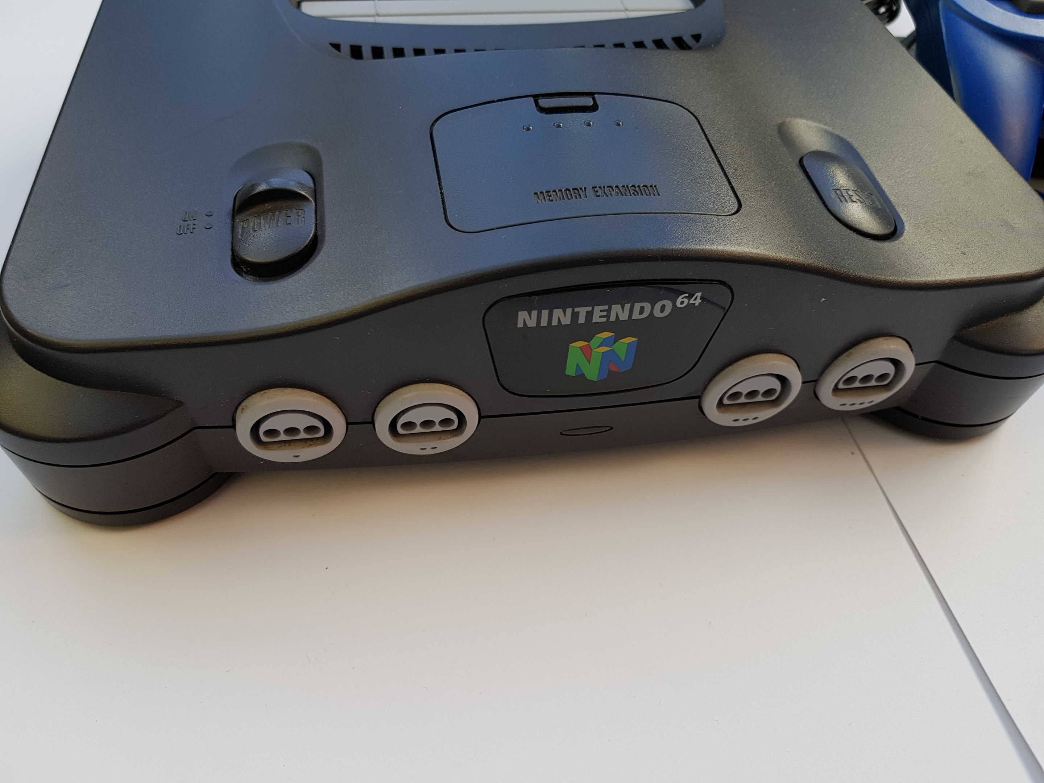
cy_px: 392
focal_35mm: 26
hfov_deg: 67.3
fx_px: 784
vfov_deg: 53.1
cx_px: 522
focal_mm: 4.2
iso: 64
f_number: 1.7
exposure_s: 1/100
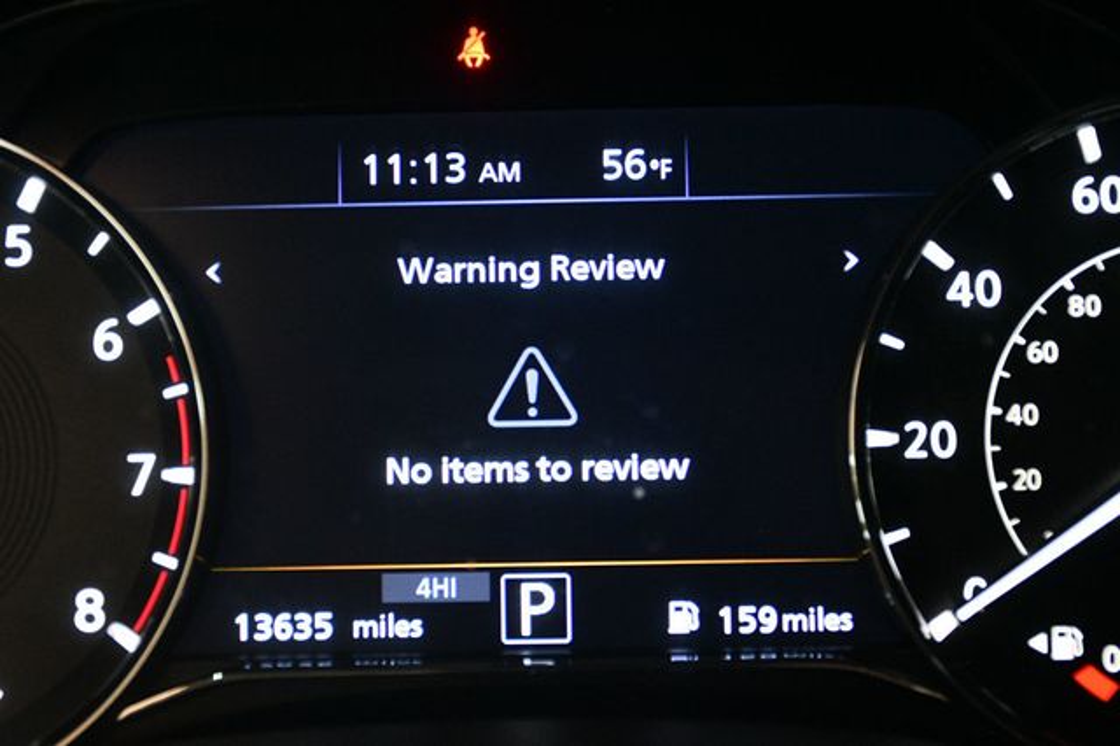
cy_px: 373
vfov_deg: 20.3
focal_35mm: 67
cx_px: 560
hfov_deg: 30.1
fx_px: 2083
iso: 3200
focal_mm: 45
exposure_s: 1/80
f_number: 4.5
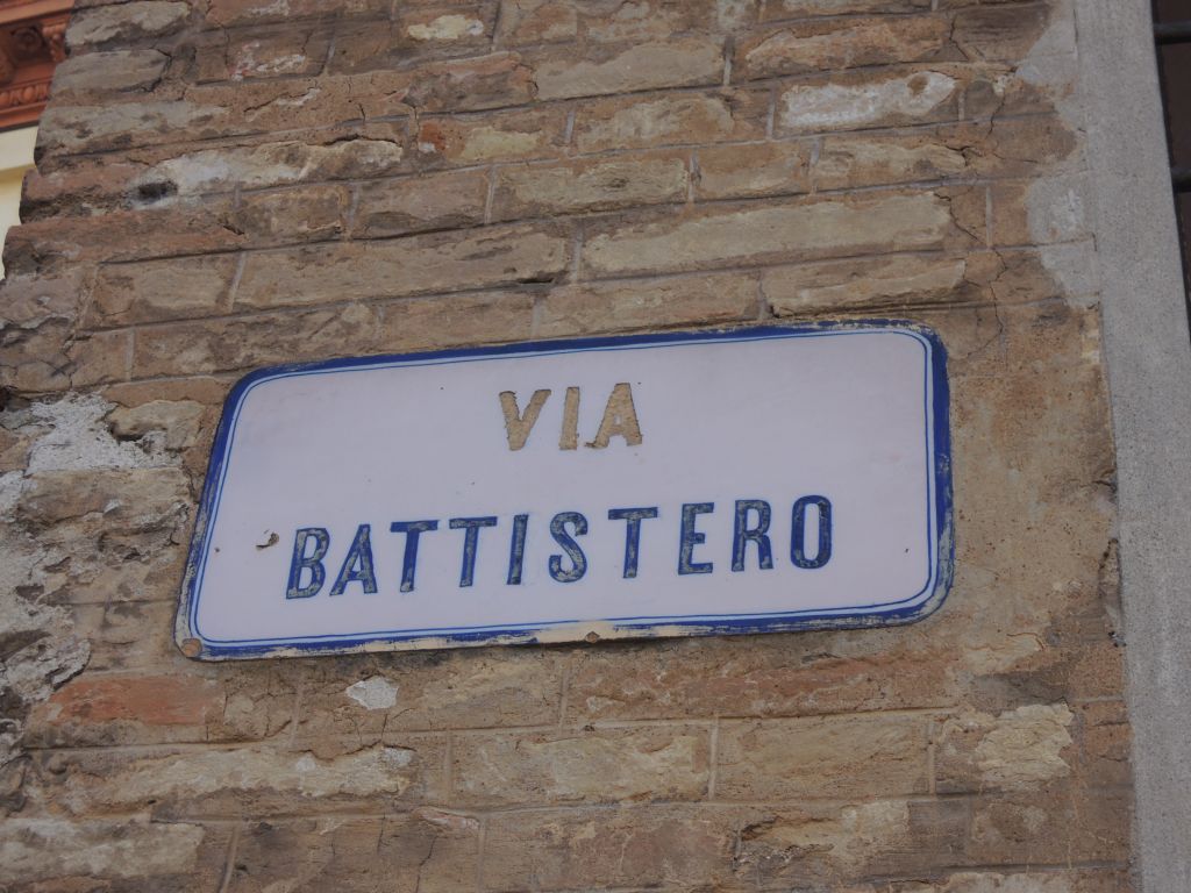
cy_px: 446
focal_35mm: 77
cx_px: 596
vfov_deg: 19.1
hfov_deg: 25.3
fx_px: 2649
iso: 100
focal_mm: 13.8
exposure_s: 1/125
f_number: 4.7
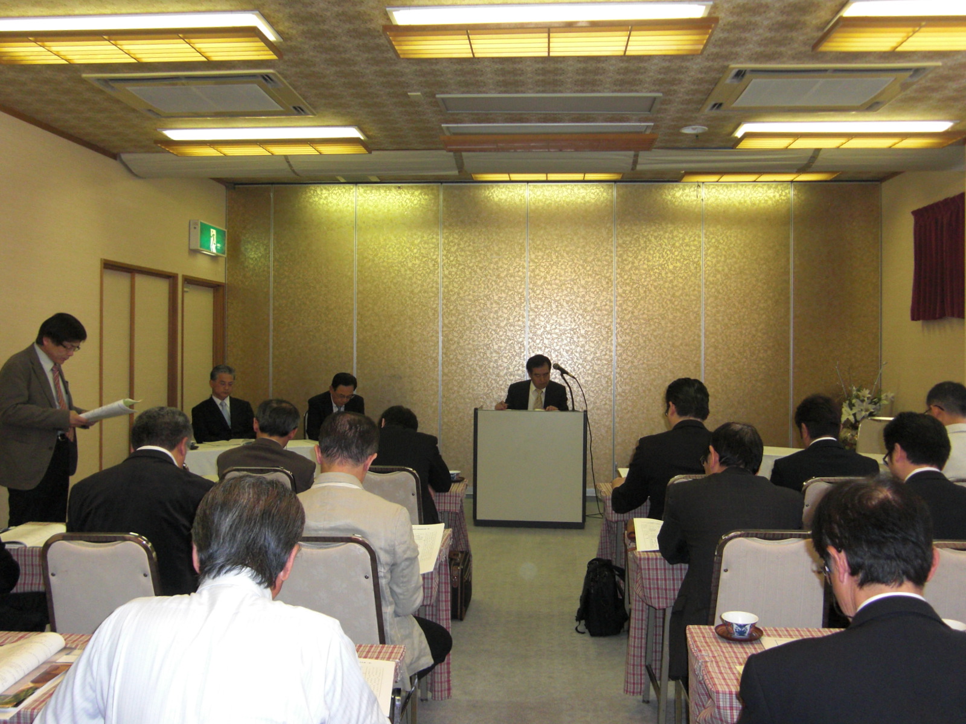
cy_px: 362
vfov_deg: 42.9
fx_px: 921
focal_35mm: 33
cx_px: 483
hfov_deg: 55.4
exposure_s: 1/60
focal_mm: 5.8
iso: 200
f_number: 2.7
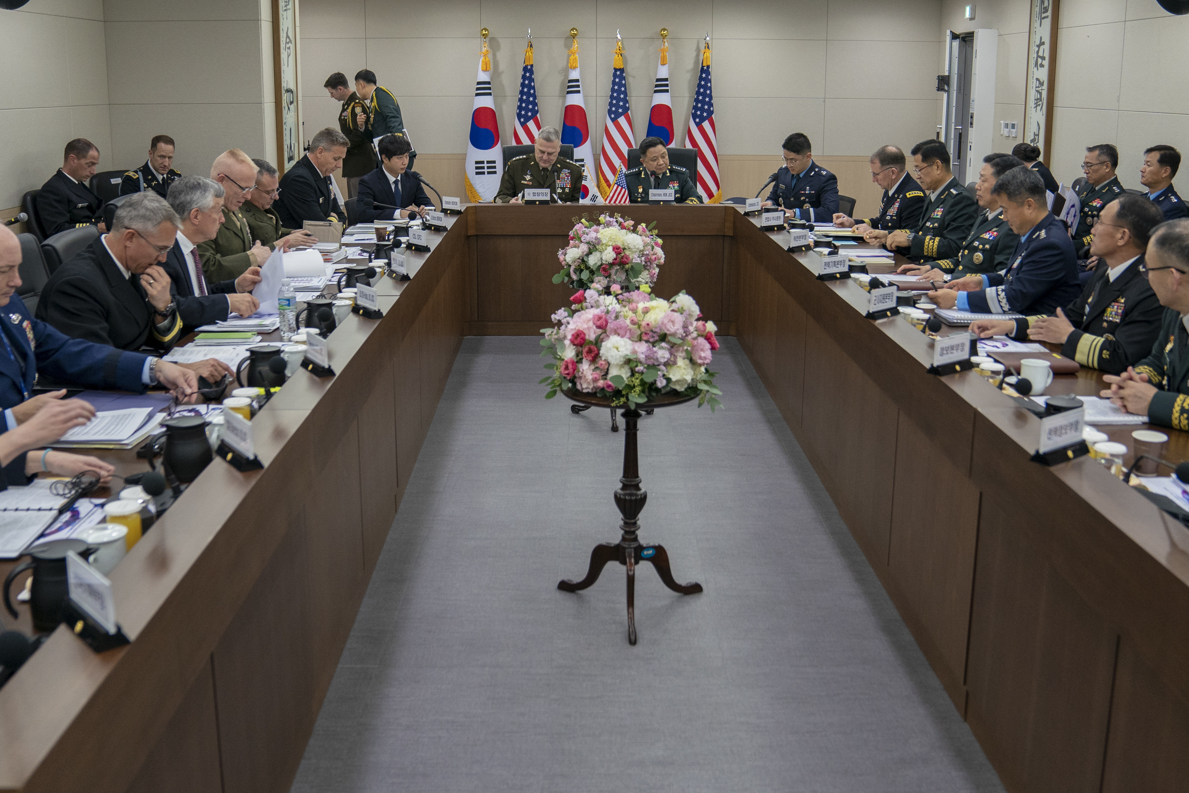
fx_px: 859
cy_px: 396
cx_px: 594
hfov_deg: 69.4
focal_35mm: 26
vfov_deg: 49.6
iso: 2000
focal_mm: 26
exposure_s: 1/200
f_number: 2.8
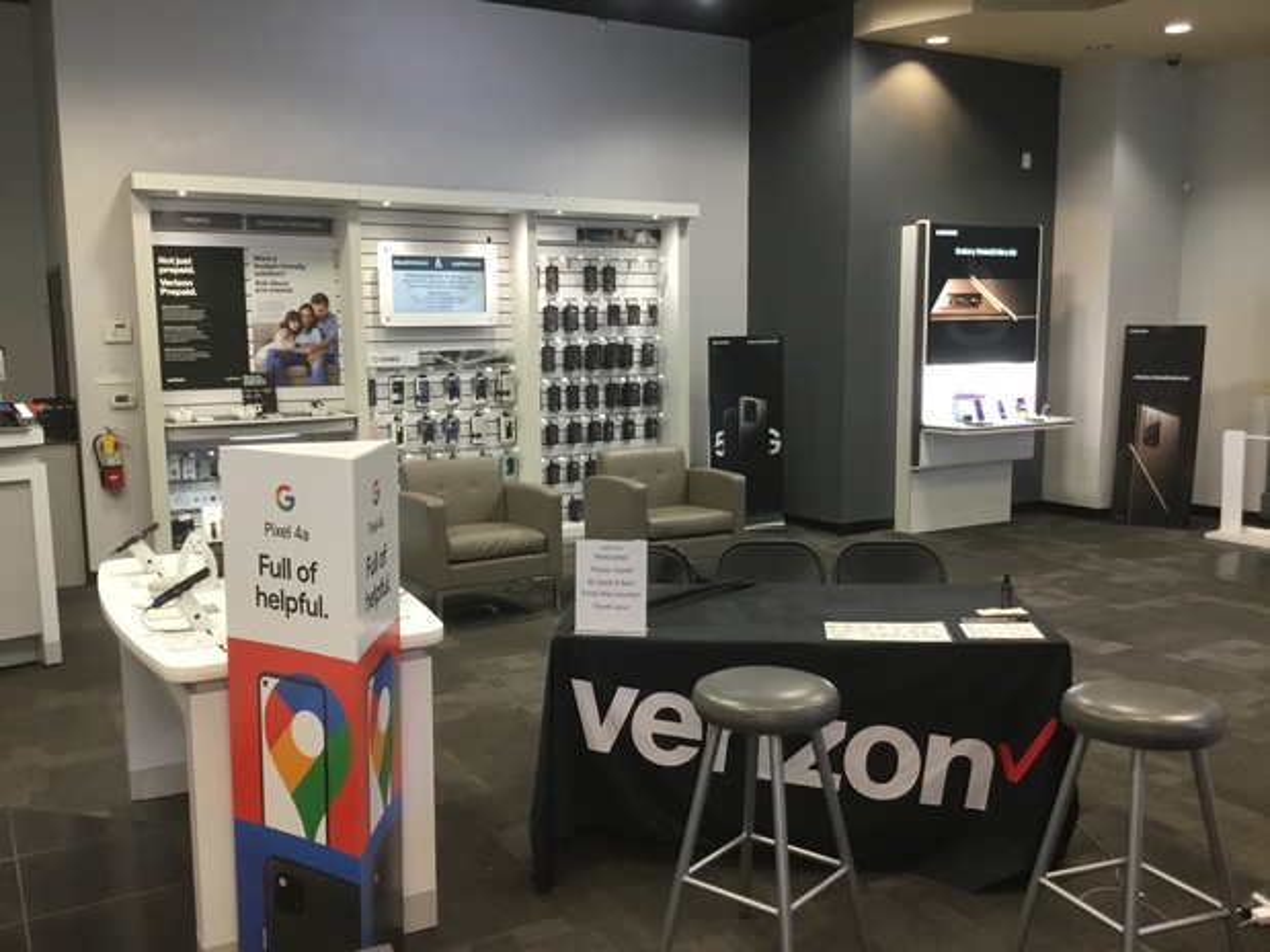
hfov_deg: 58.4
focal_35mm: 31
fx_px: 1137
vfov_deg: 45.4
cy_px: 476
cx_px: 635
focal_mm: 3.3
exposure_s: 1/30
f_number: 2.4
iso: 125
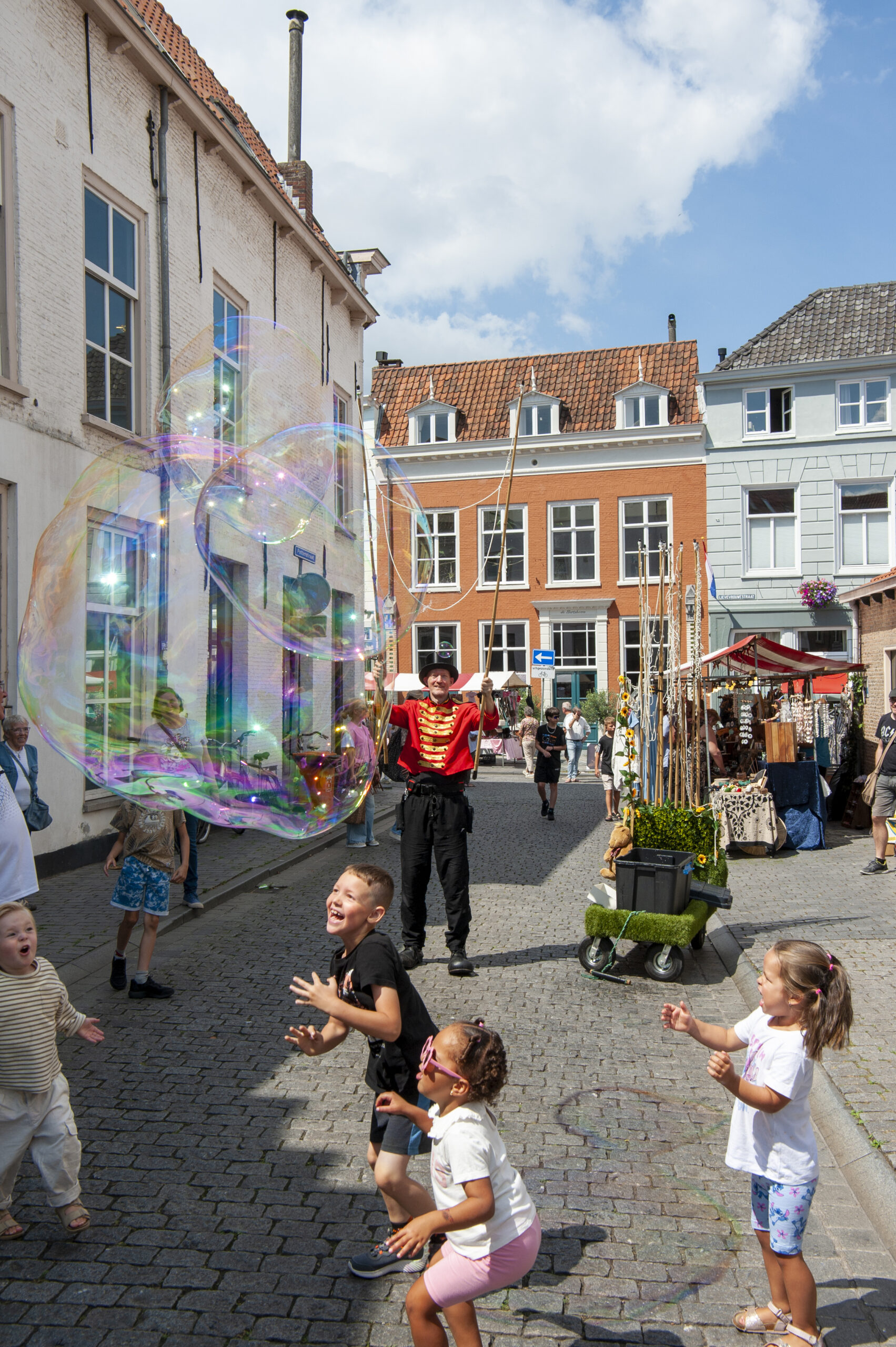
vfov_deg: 55.8
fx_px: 1271
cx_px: 448
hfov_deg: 38.8
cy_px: 674
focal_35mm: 34
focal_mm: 34
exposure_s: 1/400
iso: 320
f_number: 13
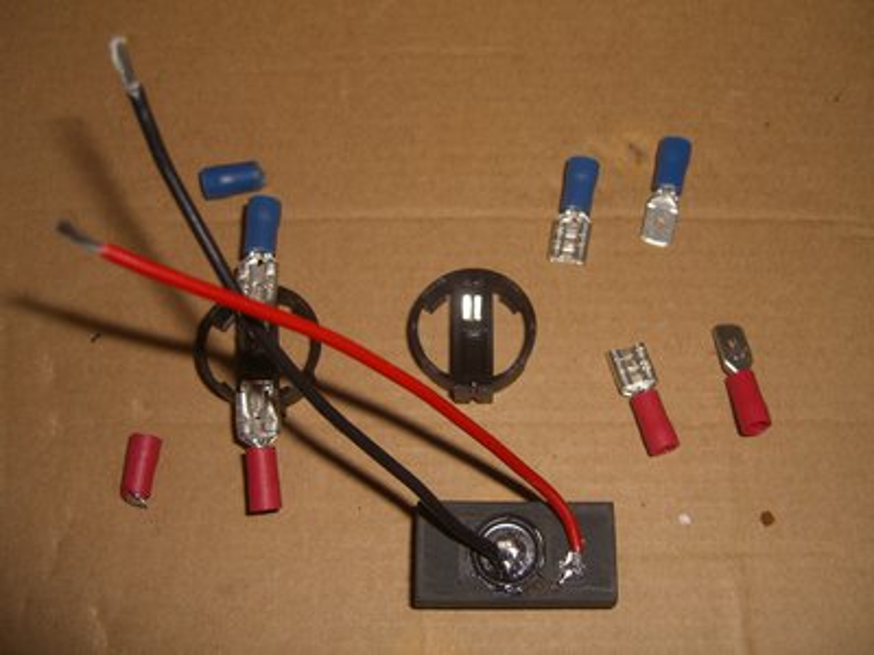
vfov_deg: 37.7
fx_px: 959
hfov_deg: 49.0
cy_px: 328
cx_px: 437
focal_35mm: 38
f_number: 2.8
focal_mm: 7.9
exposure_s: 1/60
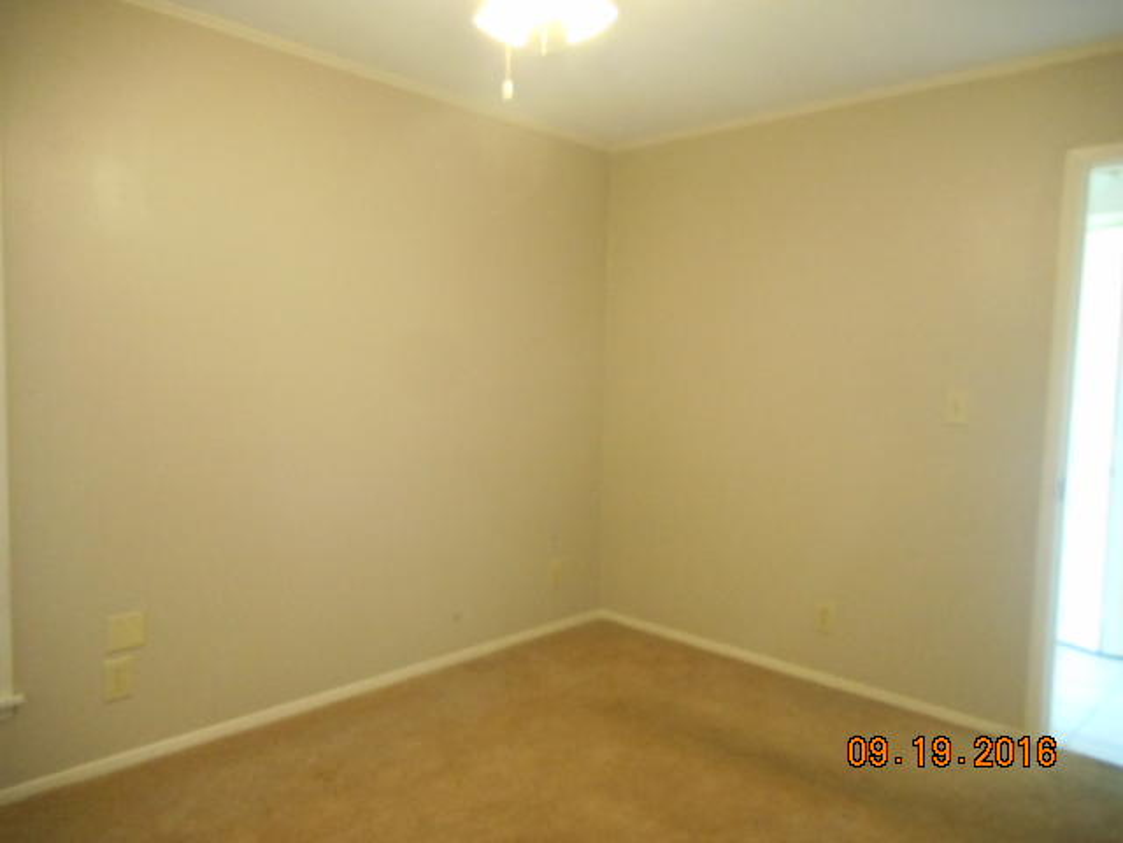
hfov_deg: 69.4
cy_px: 422
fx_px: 811
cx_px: 562
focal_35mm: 25
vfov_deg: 54.9
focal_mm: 4.5
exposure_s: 1/25
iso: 800
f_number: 3.7
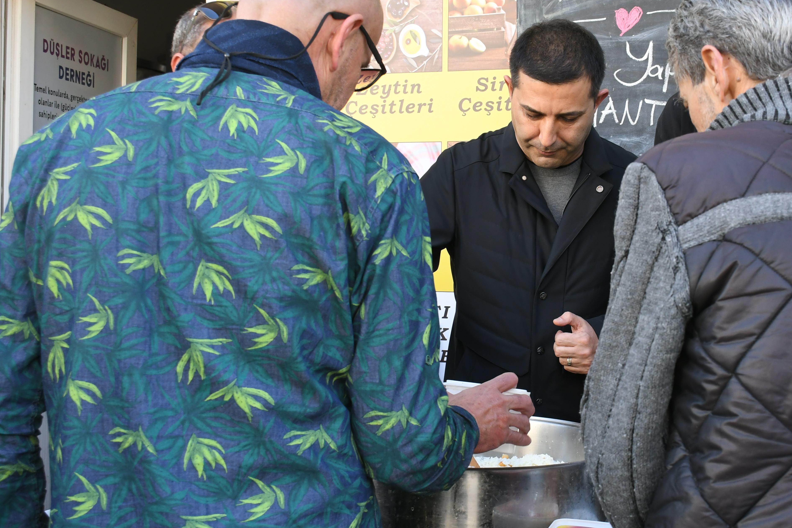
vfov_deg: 25.5
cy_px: 242
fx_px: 1166
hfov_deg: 37.1
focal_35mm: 53
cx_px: 529
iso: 640
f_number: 6.3
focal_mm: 24
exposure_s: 1/160
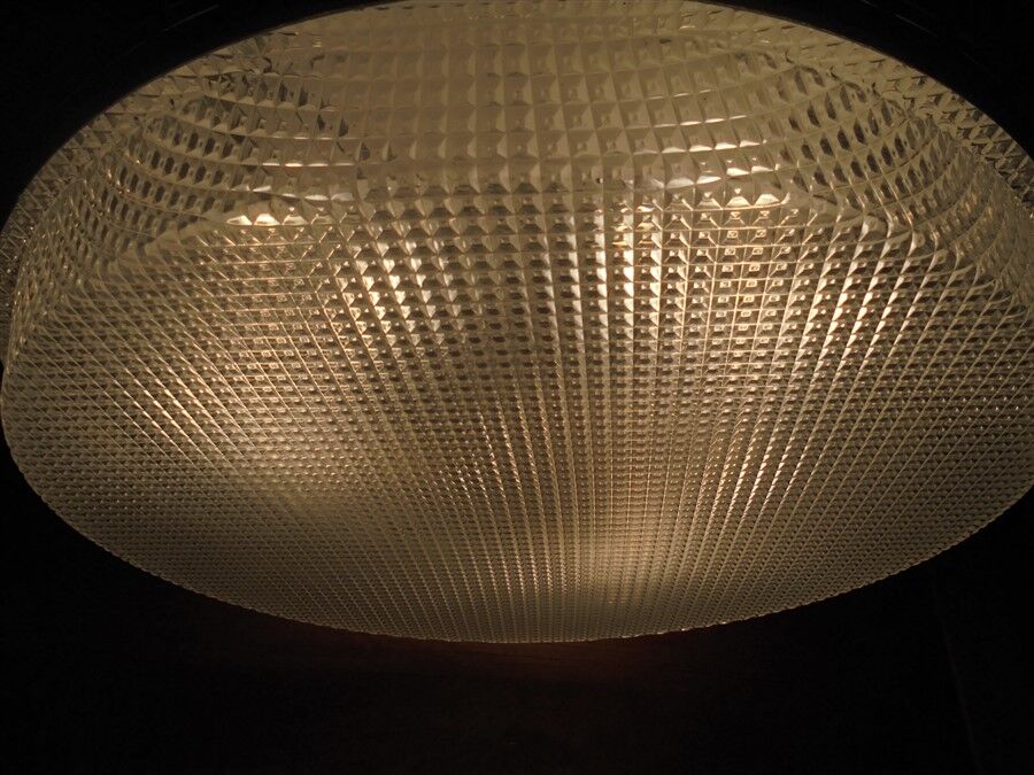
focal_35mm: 29
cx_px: 517
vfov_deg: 48.2
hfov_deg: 61.7
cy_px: 388
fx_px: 866
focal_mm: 5.3
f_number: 3.7
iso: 100
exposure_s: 1/500
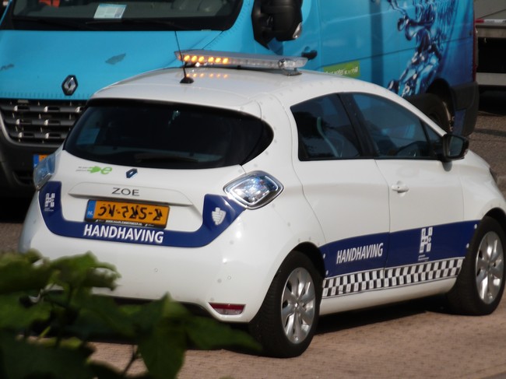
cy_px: 190
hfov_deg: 4.4
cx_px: 253
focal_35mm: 452
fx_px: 6605
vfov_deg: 3.3
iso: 100
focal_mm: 81.4
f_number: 5.6
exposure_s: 1/640
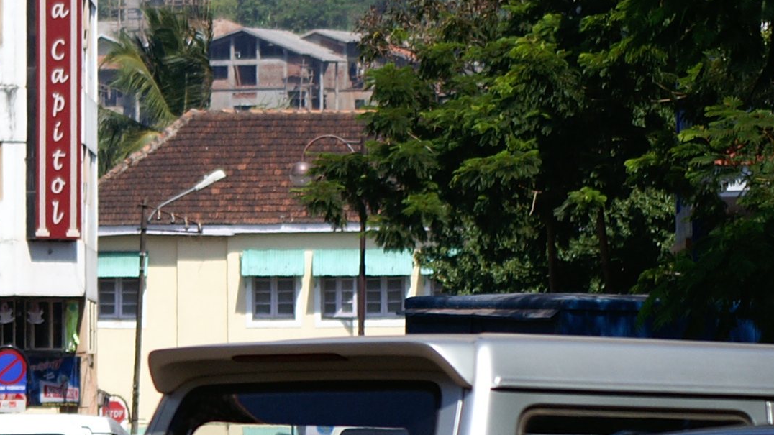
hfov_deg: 4.9
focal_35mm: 439
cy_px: 670
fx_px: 9009
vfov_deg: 2.8
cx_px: -148
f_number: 5.6
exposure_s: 1/1600
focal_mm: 100
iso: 200
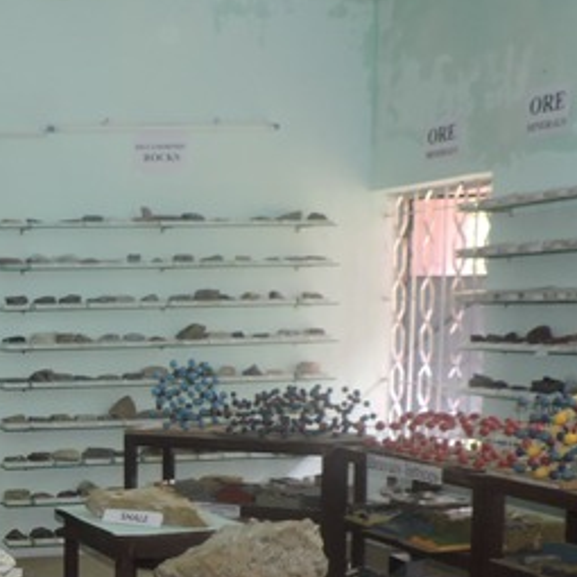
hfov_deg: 24.5
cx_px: -109
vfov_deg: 26.1
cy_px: 507
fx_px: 1207
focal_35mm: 64
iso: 200
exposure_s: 1/30
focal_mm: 4.3
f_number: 3
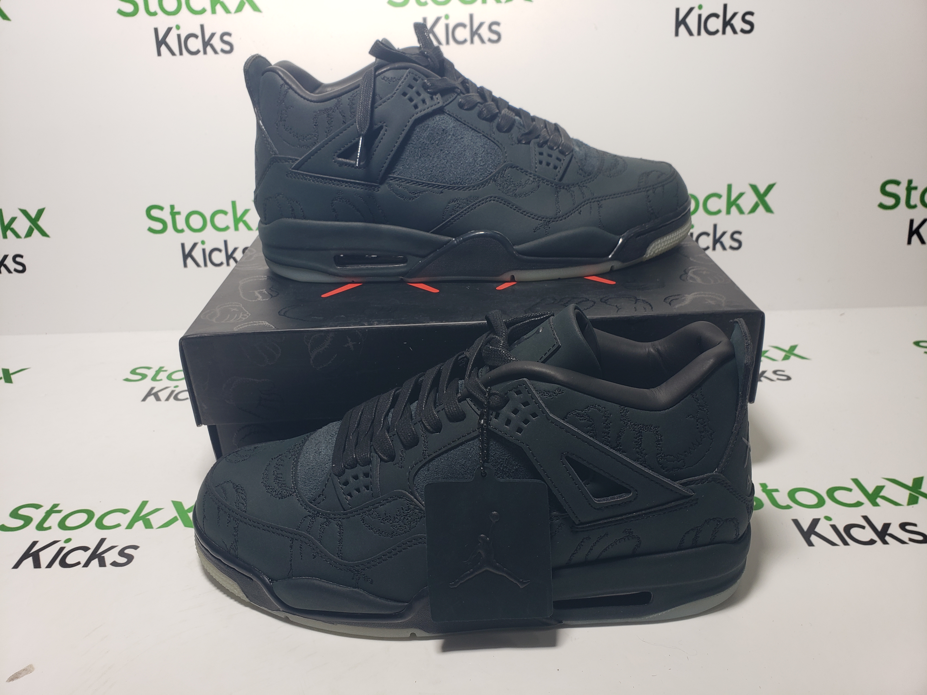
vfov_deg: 53.1
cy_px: 348
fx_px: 696
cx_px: 464
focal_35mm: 26
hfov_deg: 67.3
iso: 50
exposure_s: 1/135
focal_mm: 4.3
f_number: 2.4
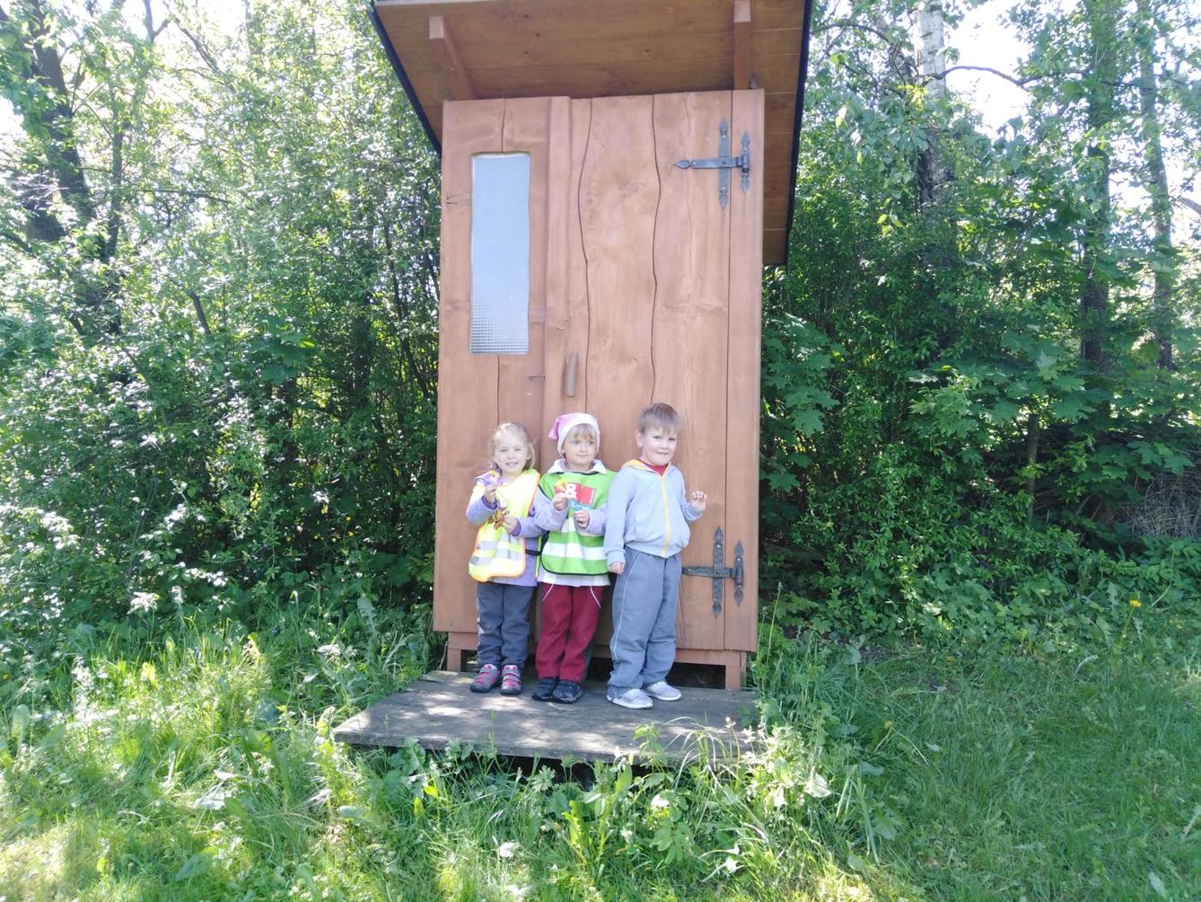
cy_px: 451
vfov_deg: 53.1
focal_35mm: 26
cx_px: 600
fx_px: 902
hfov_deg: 67.3
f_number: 2.2
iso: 159
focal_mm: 3.46
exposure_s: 1/120
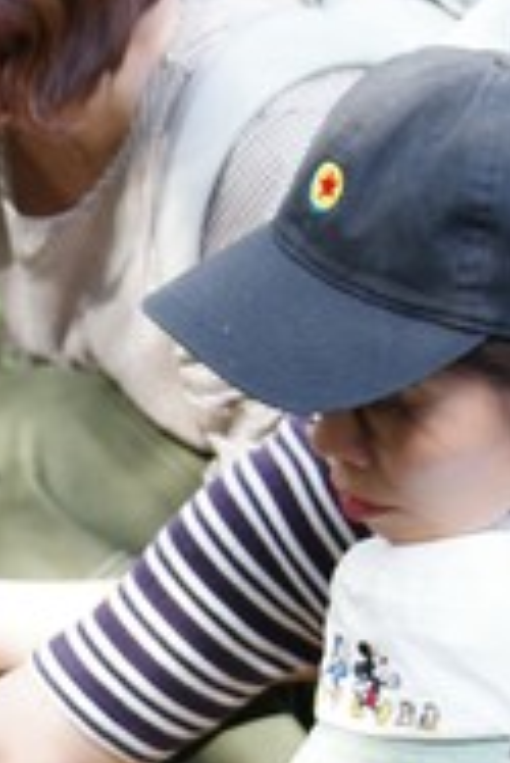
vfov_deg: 7.4
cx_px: -314
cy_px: 841
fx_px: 5875
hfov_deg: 4.9
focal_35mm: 277
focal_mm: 55
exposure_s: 1/100
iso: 400
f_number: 4.5
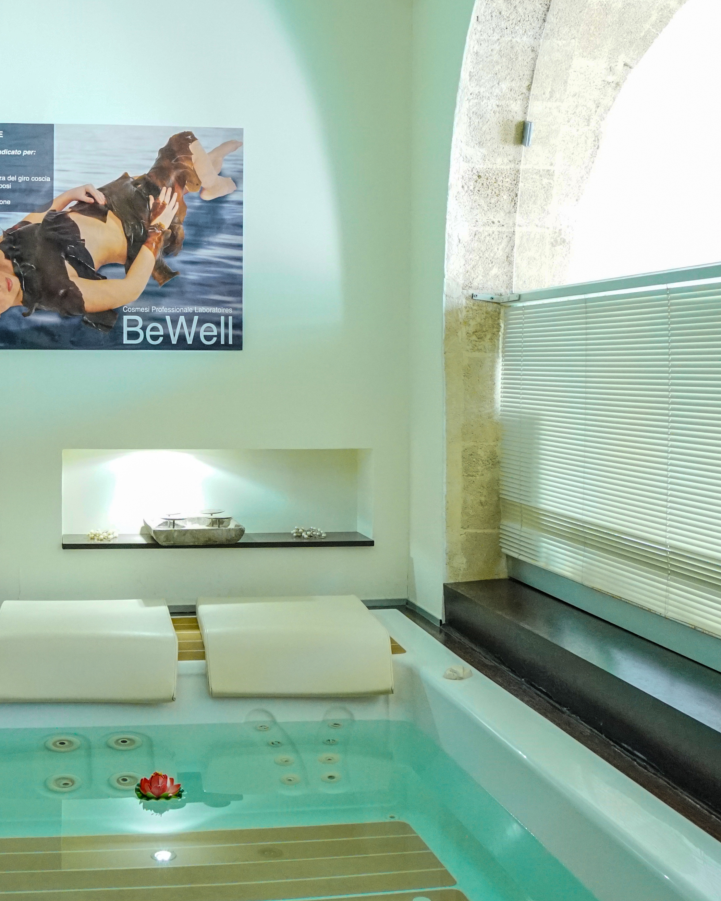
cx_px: 188
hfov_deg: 34.2
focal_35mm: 43
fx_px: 1147
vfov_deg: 42.8
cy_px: 385
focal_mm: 16
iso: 3200
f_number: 4
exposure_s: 1/60
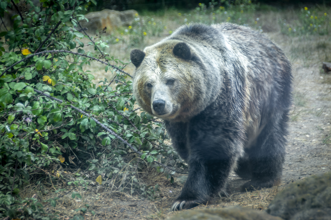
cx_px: 166
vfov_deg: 6.1
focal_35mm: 225
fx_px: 2066
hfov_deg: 9.2
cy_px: 110
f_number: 5.6
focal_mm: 150
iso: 200
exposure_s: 1/125
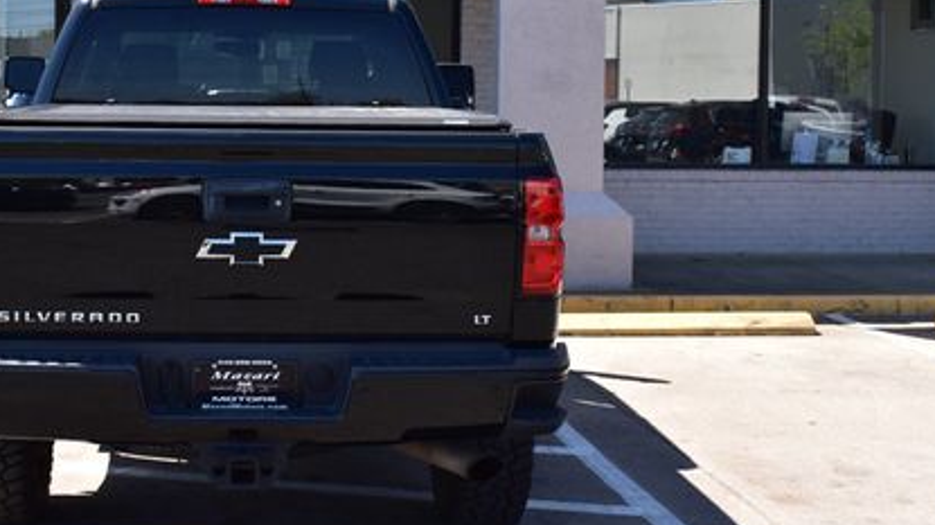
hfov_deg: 33.1
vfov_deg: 19.0
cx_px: 315
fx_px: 1561
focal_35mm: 63
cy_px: 167
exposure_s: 1/320
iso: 400
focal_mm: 26
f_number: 11
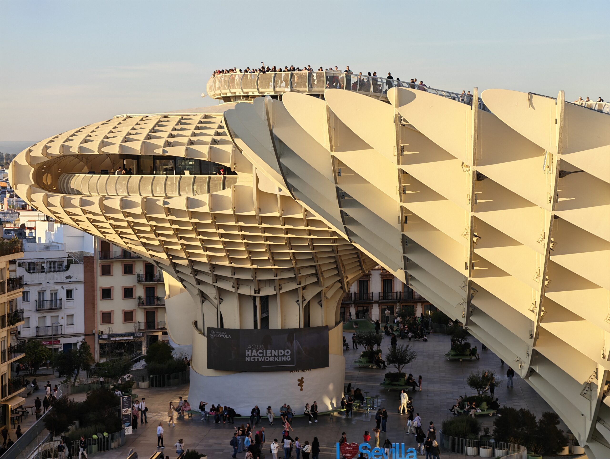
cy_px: 230
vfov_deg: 17.4
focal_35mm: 85
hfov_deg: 23.0
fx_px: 1500
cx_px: 305
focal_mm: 22.48
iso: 50
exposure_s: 1/200
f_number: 2.6
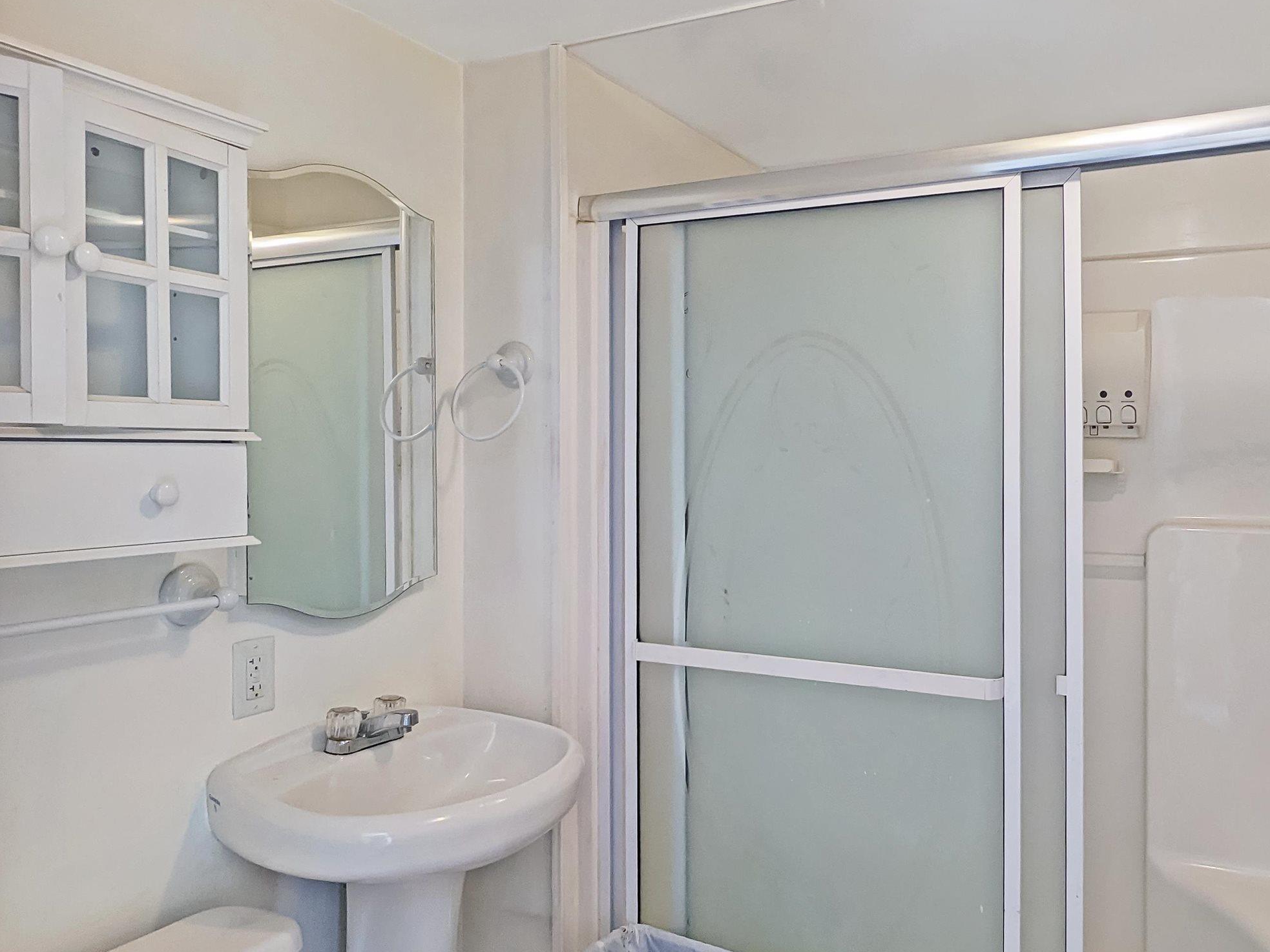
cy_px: 643
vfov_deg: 53.7
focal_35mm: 25
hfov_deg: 68.6
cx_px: 775
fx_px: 917
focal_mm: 2.22
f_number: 2.2
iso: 66
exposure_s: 1/24
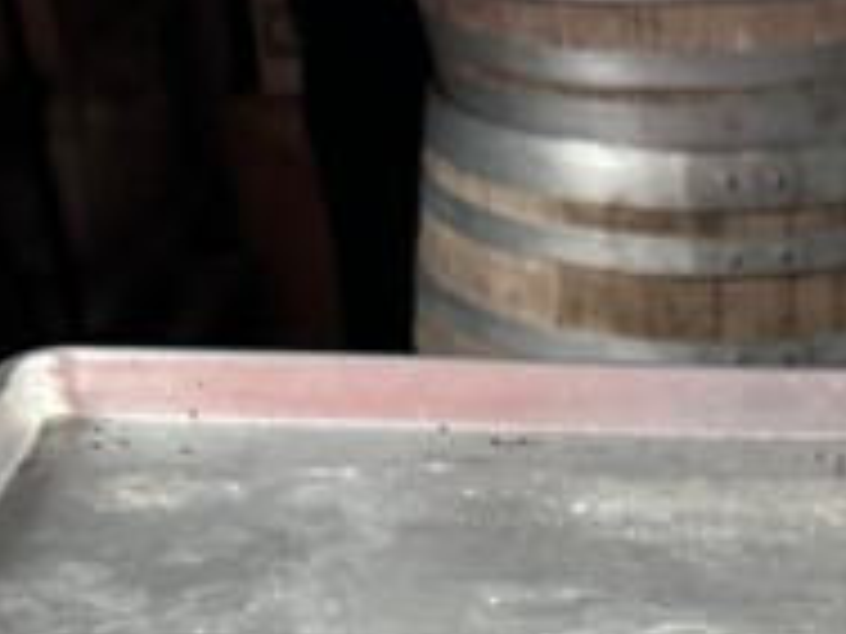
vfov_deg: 16.9
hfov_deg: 24.1
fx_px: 1906
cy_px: 980
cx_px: 819
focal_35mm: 78
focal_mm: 6.86
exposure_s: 1/60
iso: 800
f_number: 1.78
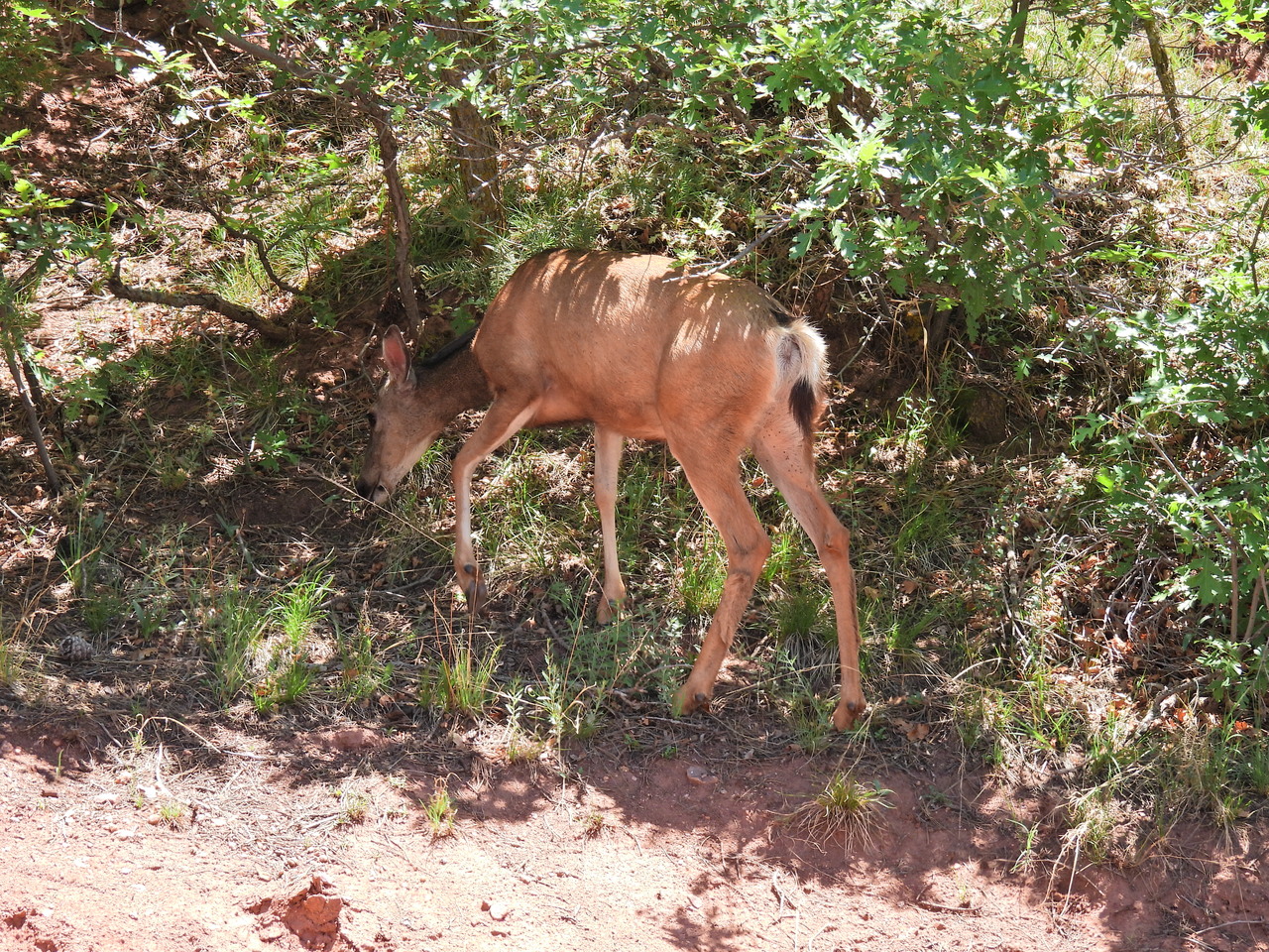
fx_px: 6782
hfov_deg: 10.7
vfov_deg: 8.0
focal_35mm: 185
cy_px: 476
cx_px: 634
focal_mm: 33
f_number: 4.5
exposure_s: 1/160
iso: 100
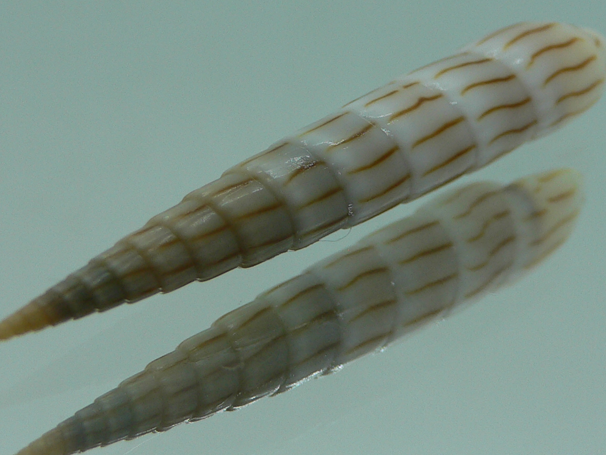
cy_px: 172
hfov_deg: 31.7
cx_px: 290
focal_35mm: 61
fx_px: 1068
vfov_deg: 24.0
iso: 80
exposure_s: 1/60
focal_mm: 4.6
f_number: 2.8
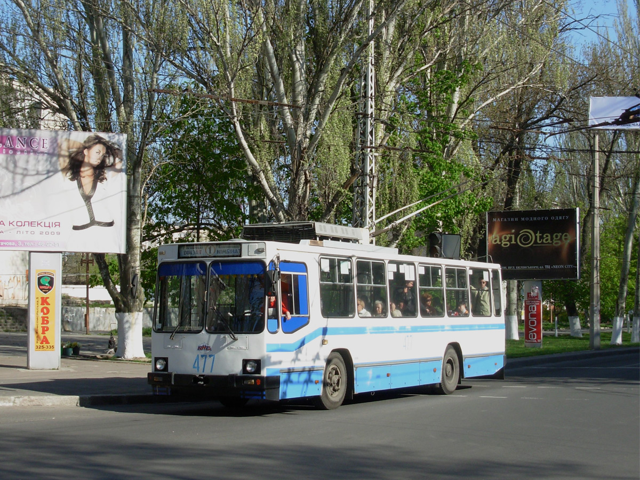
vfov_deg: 25.2
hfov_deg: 33.2
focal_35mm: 58
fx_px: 1072
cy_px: 240
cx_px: 320
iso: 50
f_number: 3.3
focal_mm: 9.5
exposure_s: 1/704
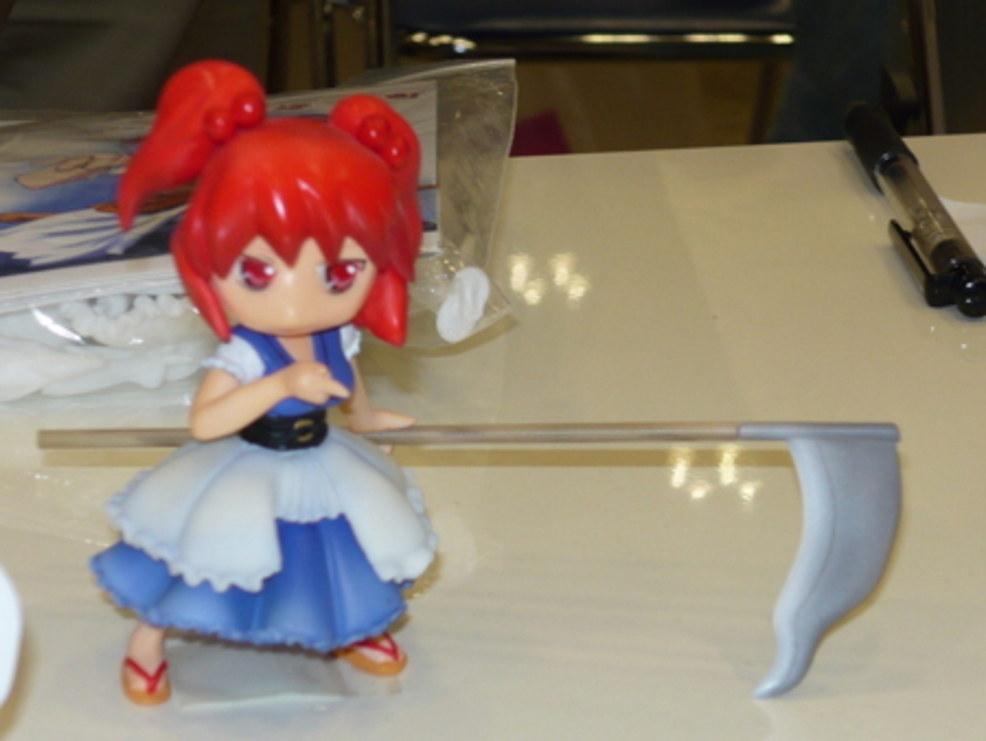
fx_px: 2821
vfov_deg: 15.0
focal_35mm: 99
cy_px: 370
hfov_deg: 19.8
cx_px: 493
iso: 100
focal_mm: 10.2
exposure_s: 1/40
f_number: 3.7
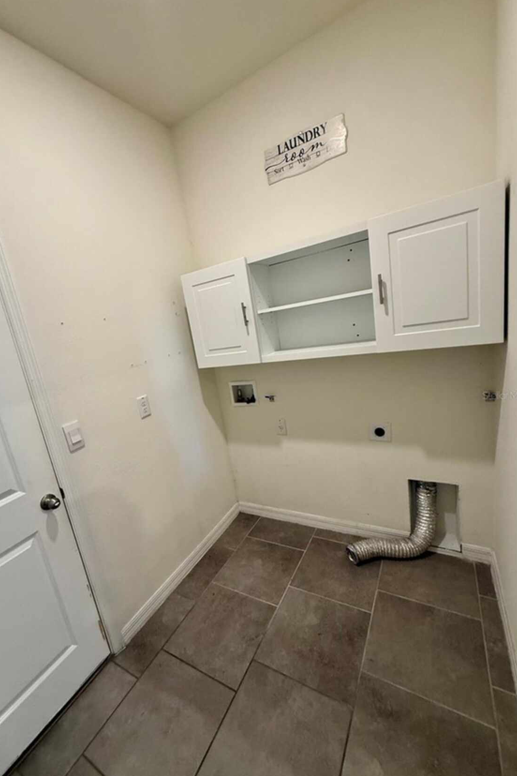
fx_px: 323
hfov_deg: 77.1
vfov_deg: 100.4
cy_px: 395
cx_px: 230
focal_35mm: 15
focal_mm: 2.22
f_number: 2.2
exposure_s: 1/60
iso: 250
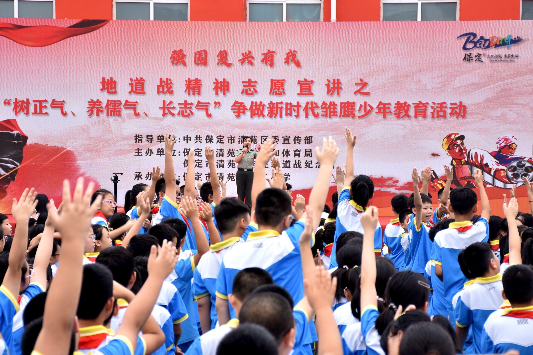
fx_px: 1777
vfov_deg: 11.4
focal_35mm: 120
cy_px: 162
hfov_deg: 17.1
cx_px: 243
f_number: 5
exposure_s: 1/125
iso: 100
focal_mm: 70
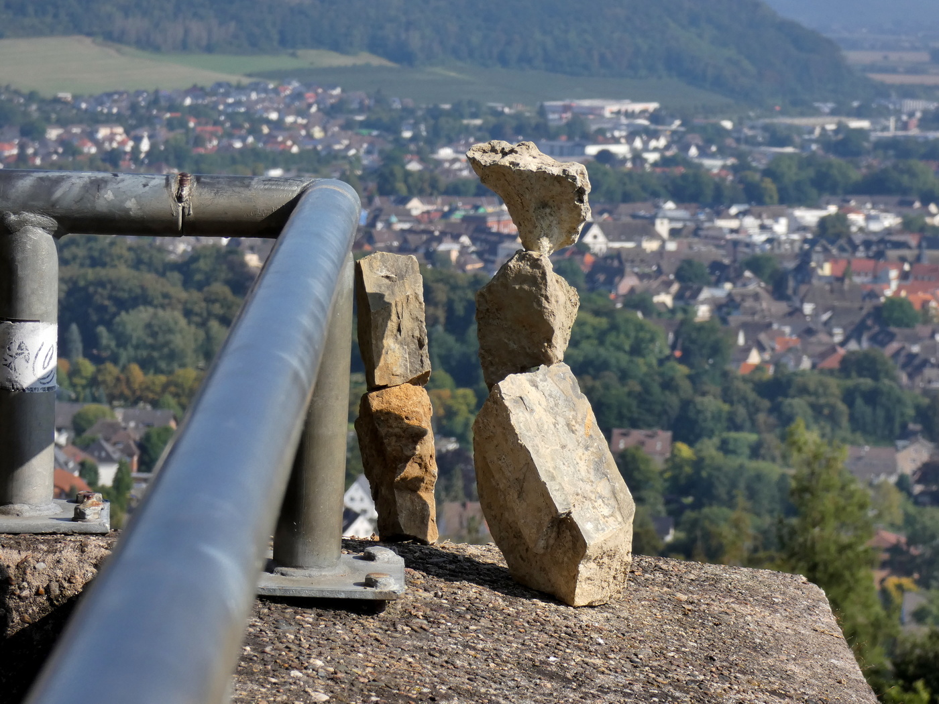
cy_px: 352
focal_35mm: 115
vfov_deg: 12.9
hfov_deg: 17.1
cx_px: 470
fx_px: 3120
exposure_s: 1/640
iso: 80
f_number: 5
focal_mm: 20.5
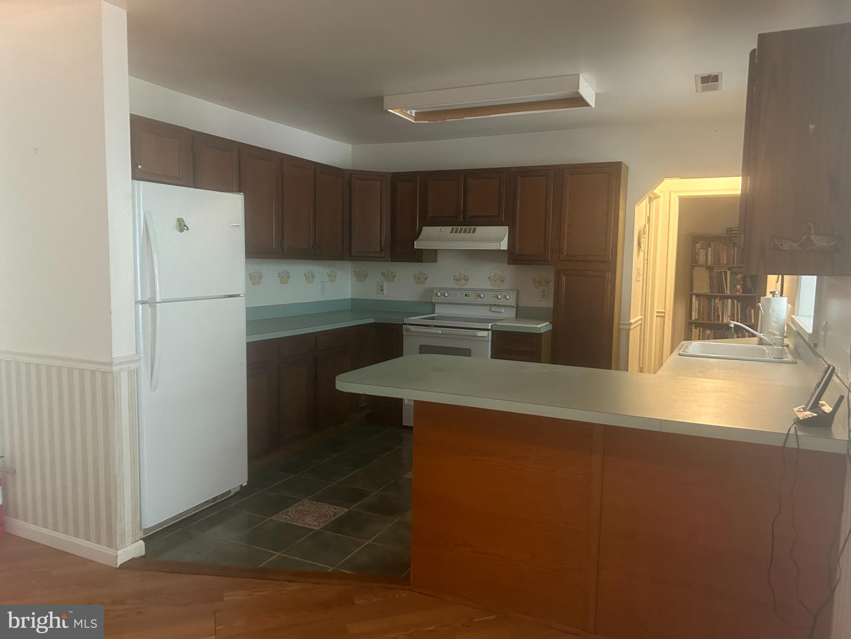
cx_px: 426
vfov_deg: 53.1
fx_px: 639
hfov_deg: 67.3
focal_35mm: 26
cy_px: 320
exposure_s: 1/40
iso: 400
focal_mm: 5.7
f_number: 1.5
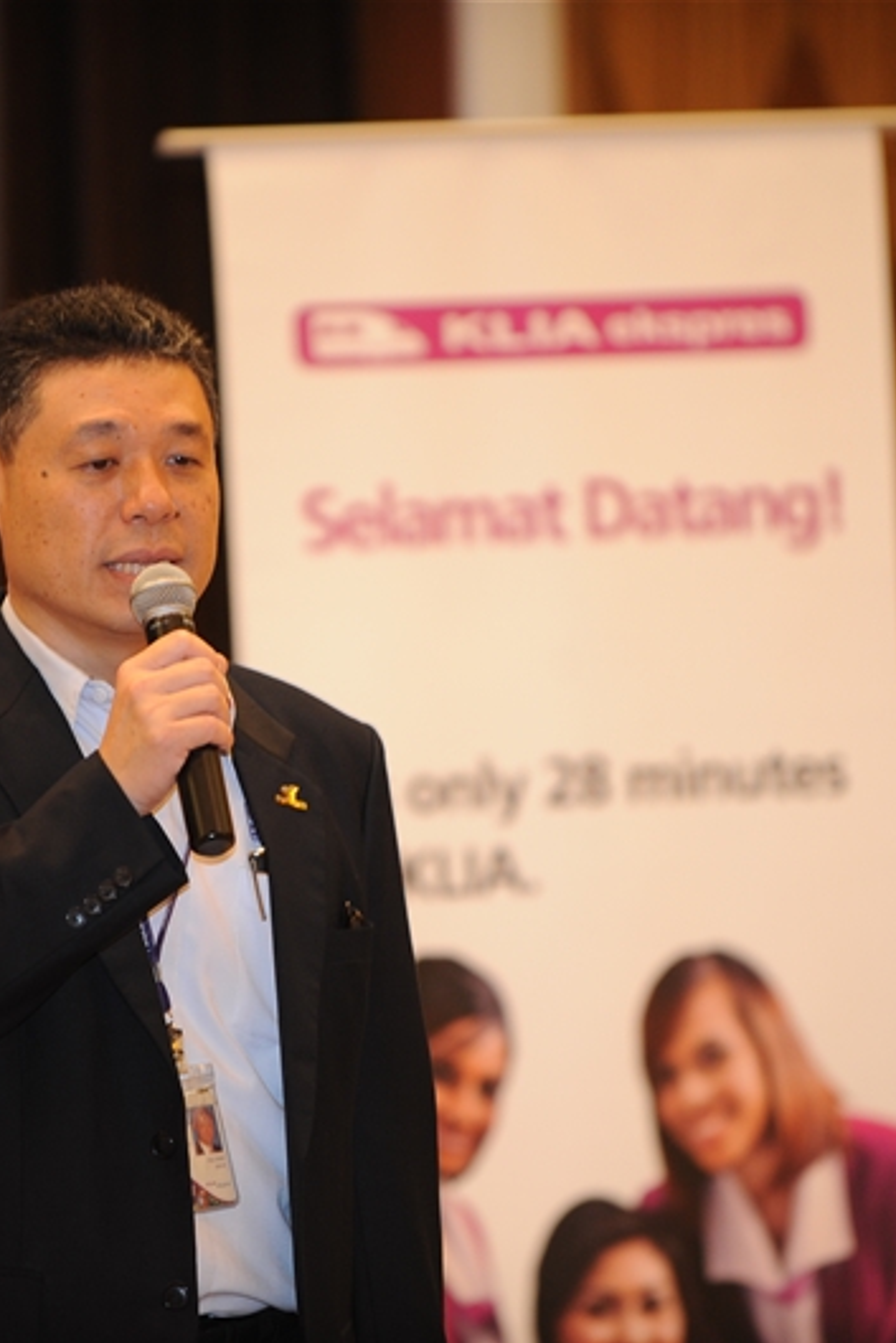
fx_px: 11266
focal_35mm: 302
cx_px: 330
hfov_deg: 4.6
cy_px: 673
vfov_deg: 6.8
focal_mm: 200
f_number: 2.8
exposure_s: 1/50
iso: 1000
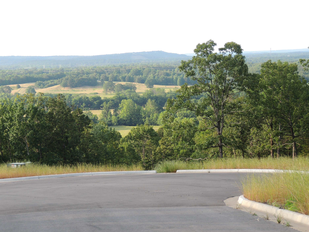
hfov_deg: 19.6
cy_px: 116
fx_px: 893
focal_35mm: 100
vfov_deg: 14.8
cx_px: 154
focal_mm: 17.8
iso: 100
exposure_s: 1/160
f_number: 4.1
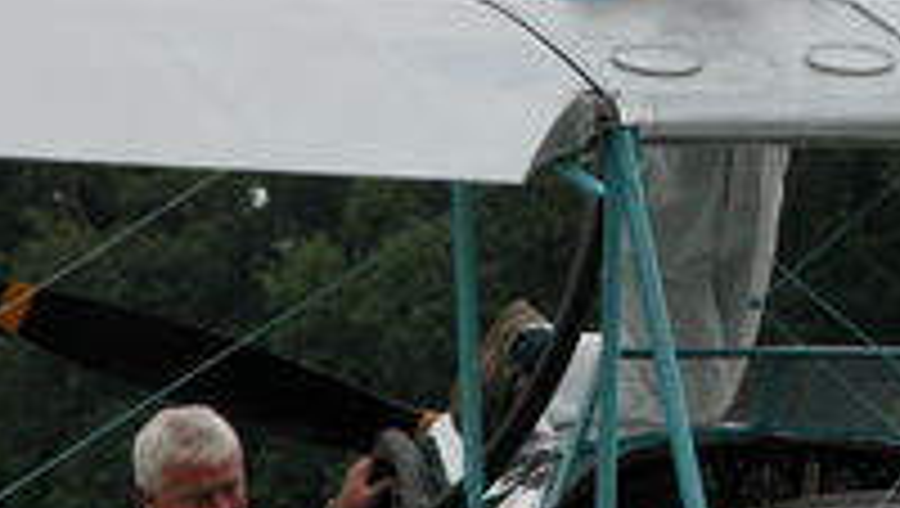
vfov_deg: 2.0
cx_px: 774
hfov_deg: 3.5
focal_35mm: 609
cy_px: 94
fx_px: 14549
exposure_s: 1/424
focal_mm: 71.2
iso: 100
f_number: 5.9
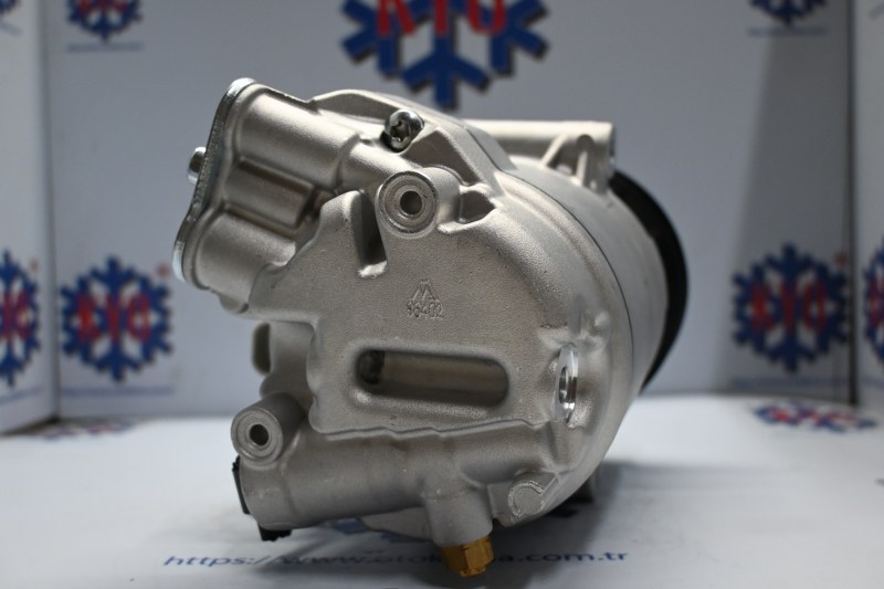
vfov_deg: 35.5
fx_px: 921
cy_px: 294
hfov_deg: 51.3
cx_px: 442
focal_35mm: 38
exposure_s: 1/125
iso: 900
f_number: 4.2
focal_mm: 25
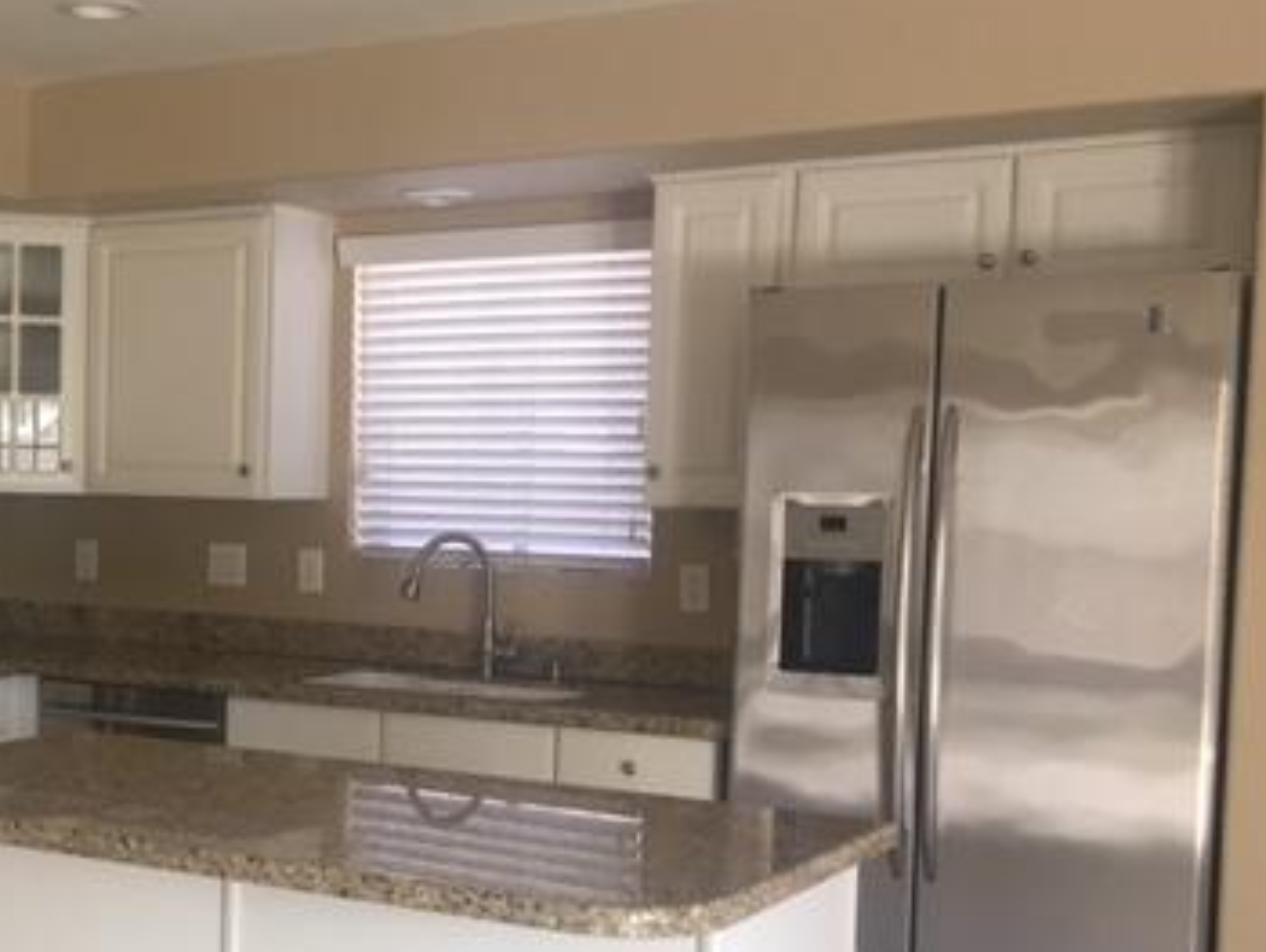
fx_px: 1940
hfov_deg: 34.8
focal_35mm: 53
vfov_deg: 27.4
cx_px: 217
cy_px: 626
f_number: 2.2
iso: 64
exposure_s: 1/30
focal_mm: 4.15
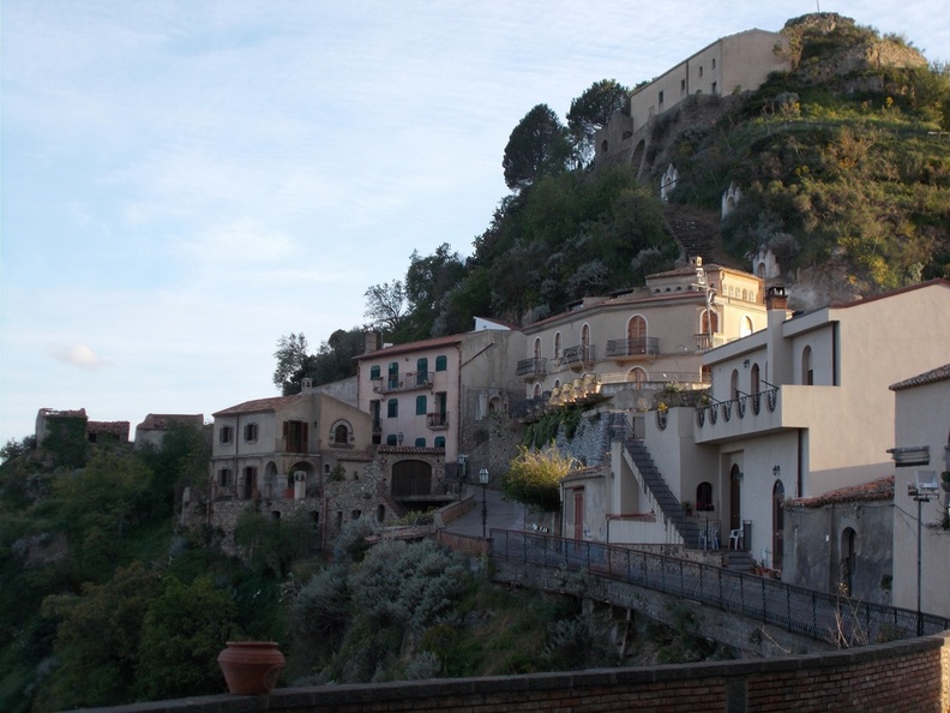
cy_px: 356
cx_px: 475
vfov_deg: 25.2
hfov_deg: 33.2
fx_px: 1592
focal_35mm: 58
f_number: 4.9
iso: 80
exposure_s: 1/125
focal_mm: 10.3
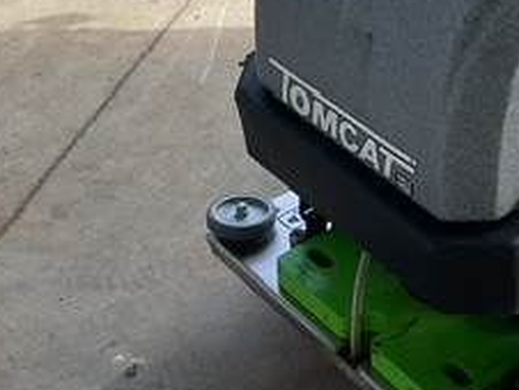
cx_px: 666
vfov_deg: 17.6
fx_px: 1231
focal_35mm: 82
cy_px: 2
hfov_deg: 21.6
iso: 16
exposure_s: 1/495
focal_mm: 3
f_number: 1.8
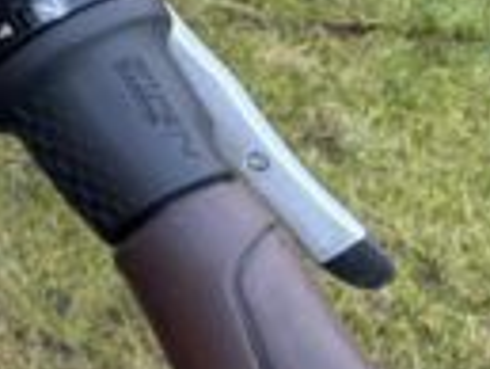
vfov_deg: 12.2
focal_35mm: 121
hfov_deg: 13.4
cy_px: 110
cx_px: -566
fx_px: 1714
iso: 160
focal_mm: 5.96
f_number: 1.6
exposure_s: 1/60
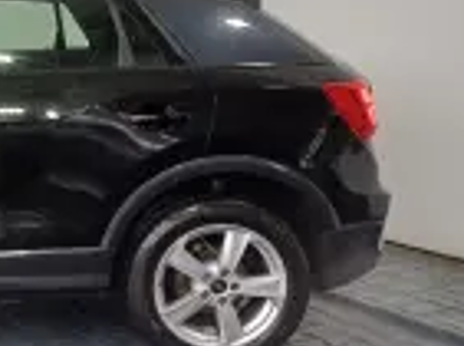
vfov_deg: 22.8
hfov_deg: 26.5
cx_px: -112
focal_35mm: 64
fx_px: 856
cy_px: 165
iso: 80
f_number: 1.8
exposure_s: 1/100
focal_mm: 4.65
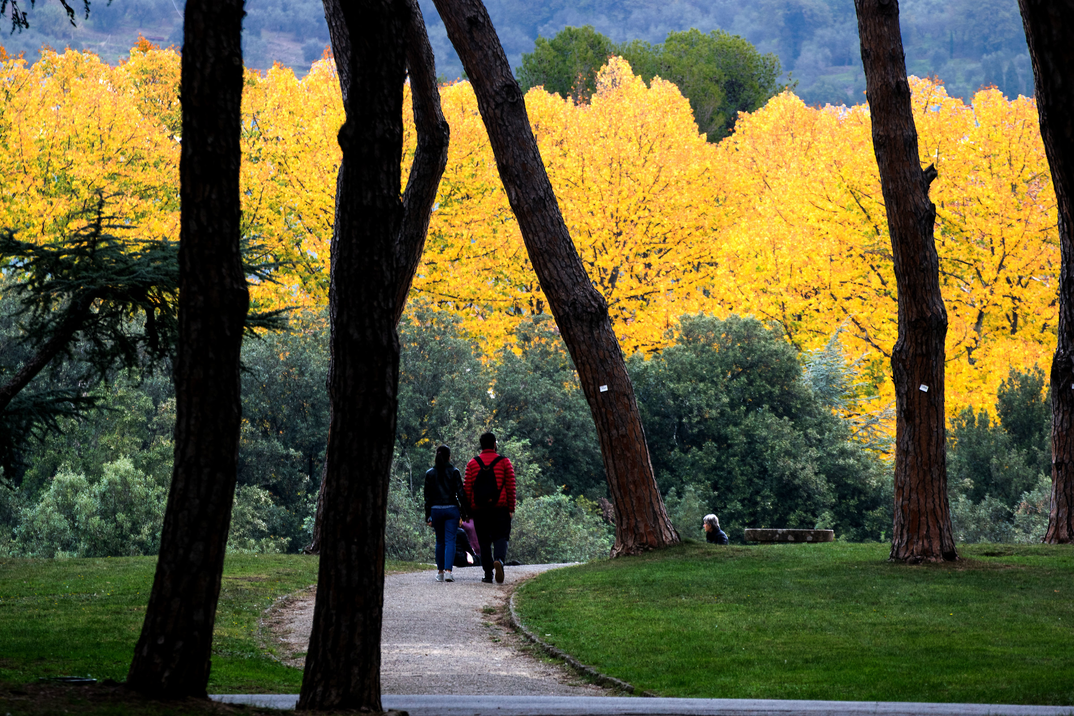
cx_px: 537
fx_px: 7607
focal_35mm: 255
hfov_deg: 8.1
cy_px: 358
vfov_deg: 5.4
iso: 400
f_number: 5.6
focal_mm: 170
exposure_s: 1/40
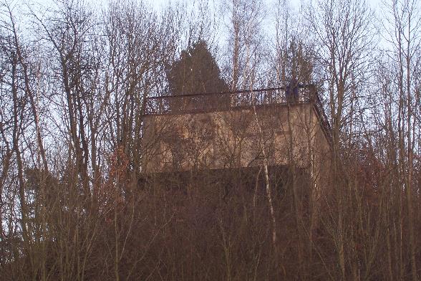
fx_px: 1193
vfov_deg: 13.4
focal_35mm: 102
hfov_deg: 20.0
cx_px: 210
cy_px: 140
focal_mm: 16.8
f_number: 4.6
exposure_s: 1/90
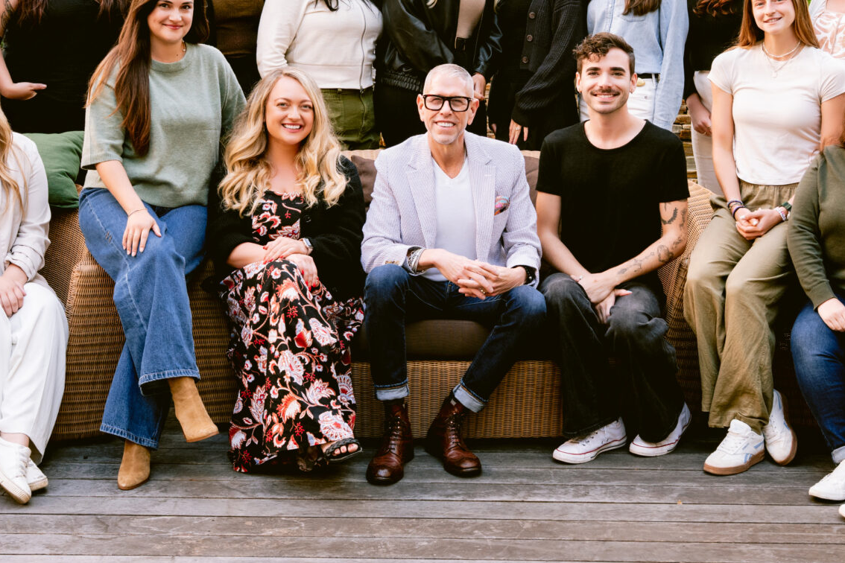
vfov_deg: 19.3
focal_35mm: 70
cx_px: 443
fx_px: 1643
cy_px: 117
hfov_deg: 28.8
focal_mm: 31
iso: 320
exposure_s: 1/100
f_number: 5.6
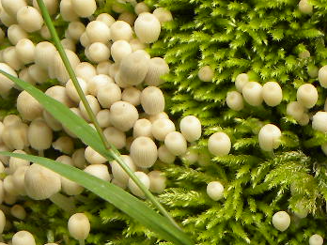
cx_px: 340
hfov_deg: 14.2
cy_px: 142
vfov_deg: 10.9
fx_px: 1285
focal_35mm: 136
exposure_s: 1/102
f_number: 3.5
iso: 64
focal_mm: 6.6
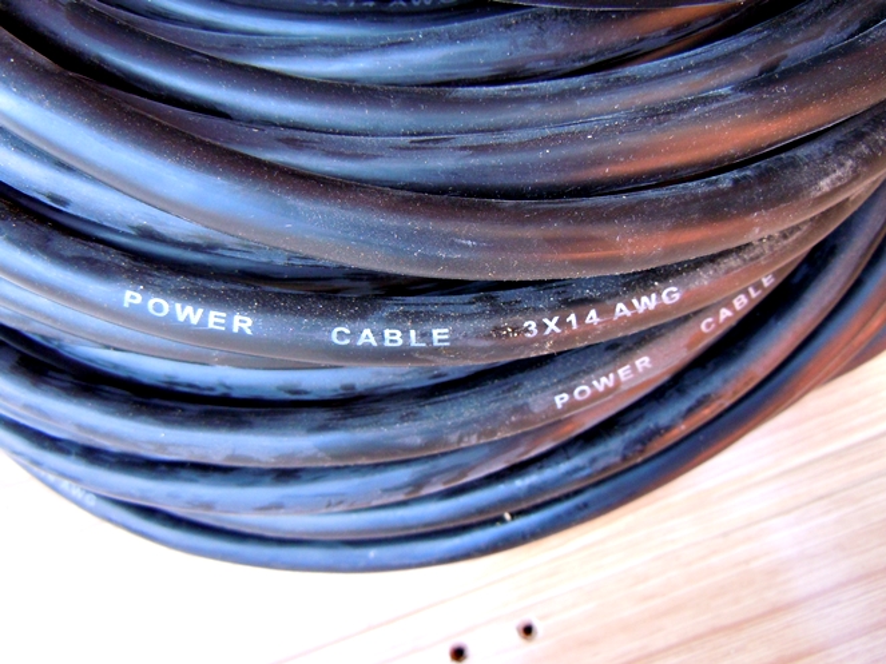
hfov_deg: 60.0
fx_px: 768
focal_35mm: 30
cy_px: 332
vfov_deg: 46.8
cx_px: 443
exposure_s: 1/125
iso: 400
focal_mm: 5.4
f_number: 3.5
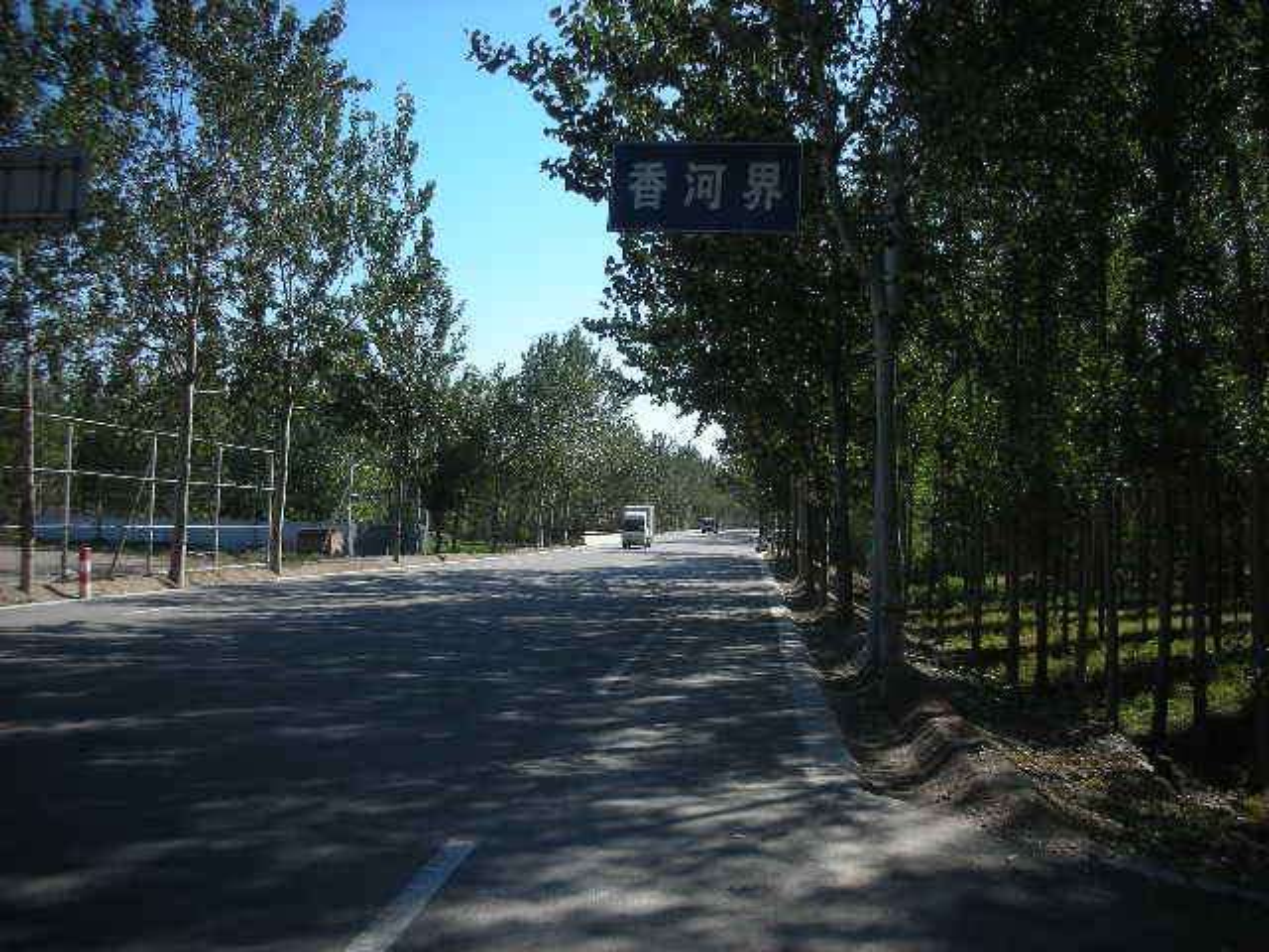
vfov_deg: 40.7
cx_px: 634
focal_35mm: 35
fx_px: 1283
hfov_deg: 52.6
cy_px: 476
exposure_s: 1/68.5
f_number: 8.5
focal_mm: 5.8
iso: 50
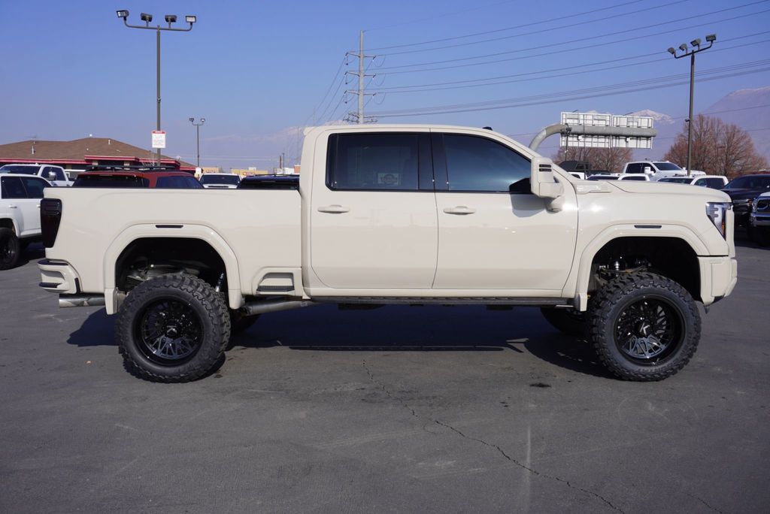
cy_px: 257
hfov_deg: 59.5
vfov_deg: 41.8
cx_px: 385
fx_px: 674
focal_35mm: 32
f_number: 8
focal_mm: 21
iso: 100
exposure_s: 1/400
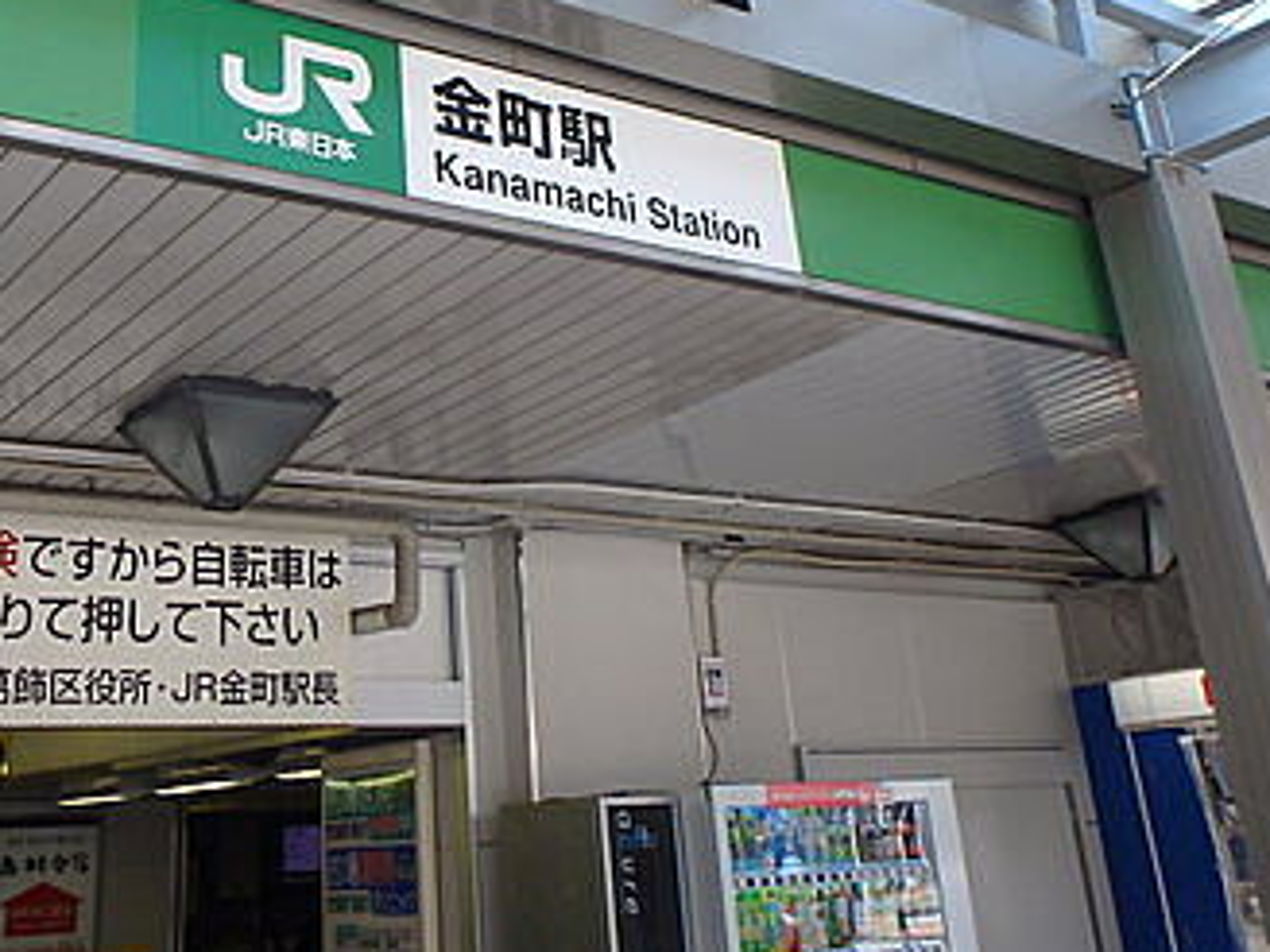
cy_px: 77
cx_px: 430
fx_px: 1504
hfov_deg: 45.1
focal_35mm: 41
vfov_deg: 33.1
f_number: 3.5
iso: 125
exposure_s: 1/160
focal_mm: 3.7
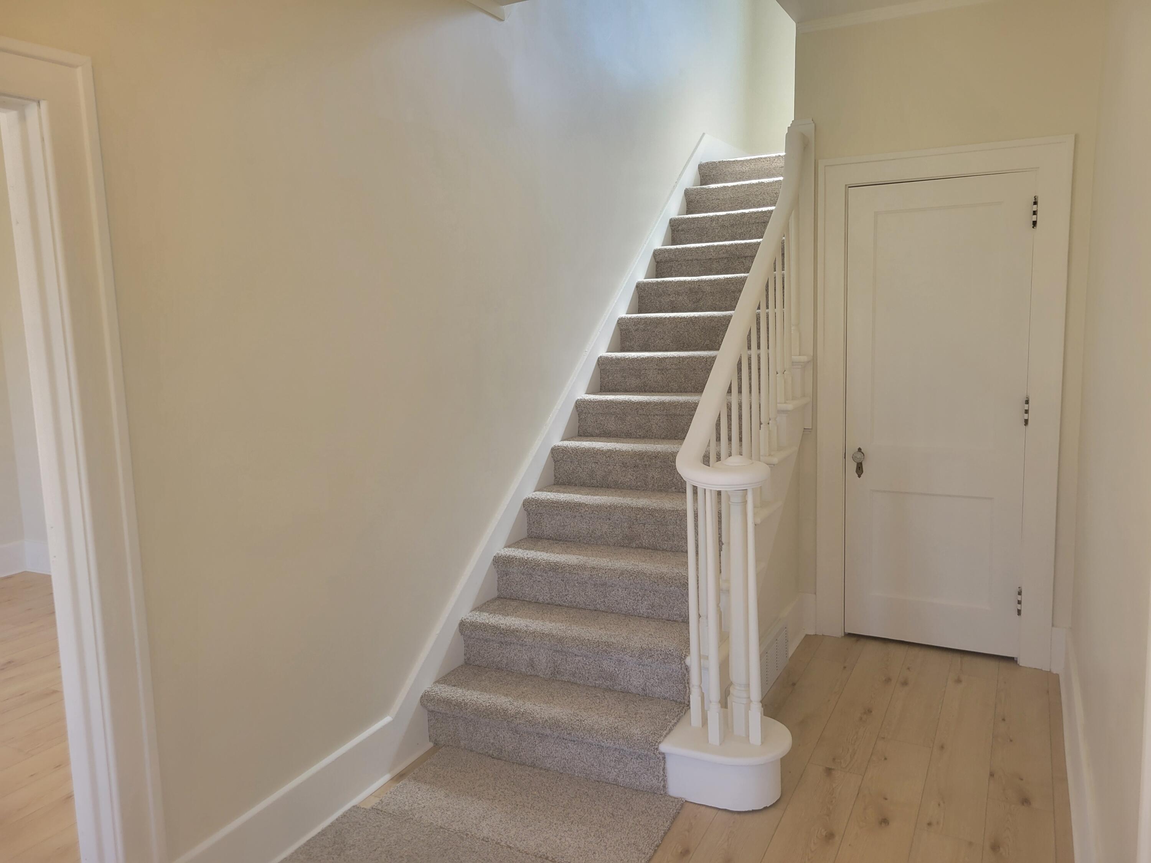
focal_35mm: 26
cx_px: 576
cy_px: 432
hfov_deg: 67.3
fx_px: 865
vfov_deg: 53.1
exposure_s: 1/120
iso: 64
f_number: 1.8
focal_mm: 5.4
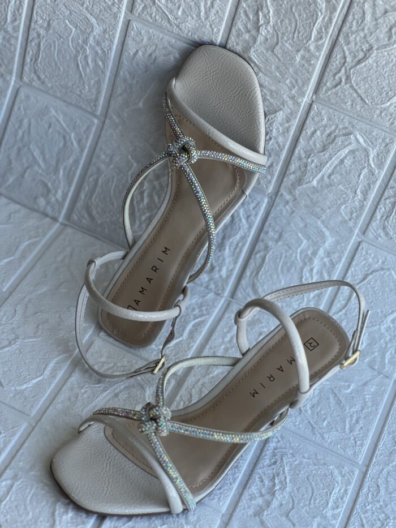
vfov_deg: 25.3
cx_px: 198
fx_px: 1174
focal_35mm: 77
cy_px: 264
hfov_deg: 19.1
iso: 80
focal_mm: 9
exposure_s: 1/121
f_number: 2.8
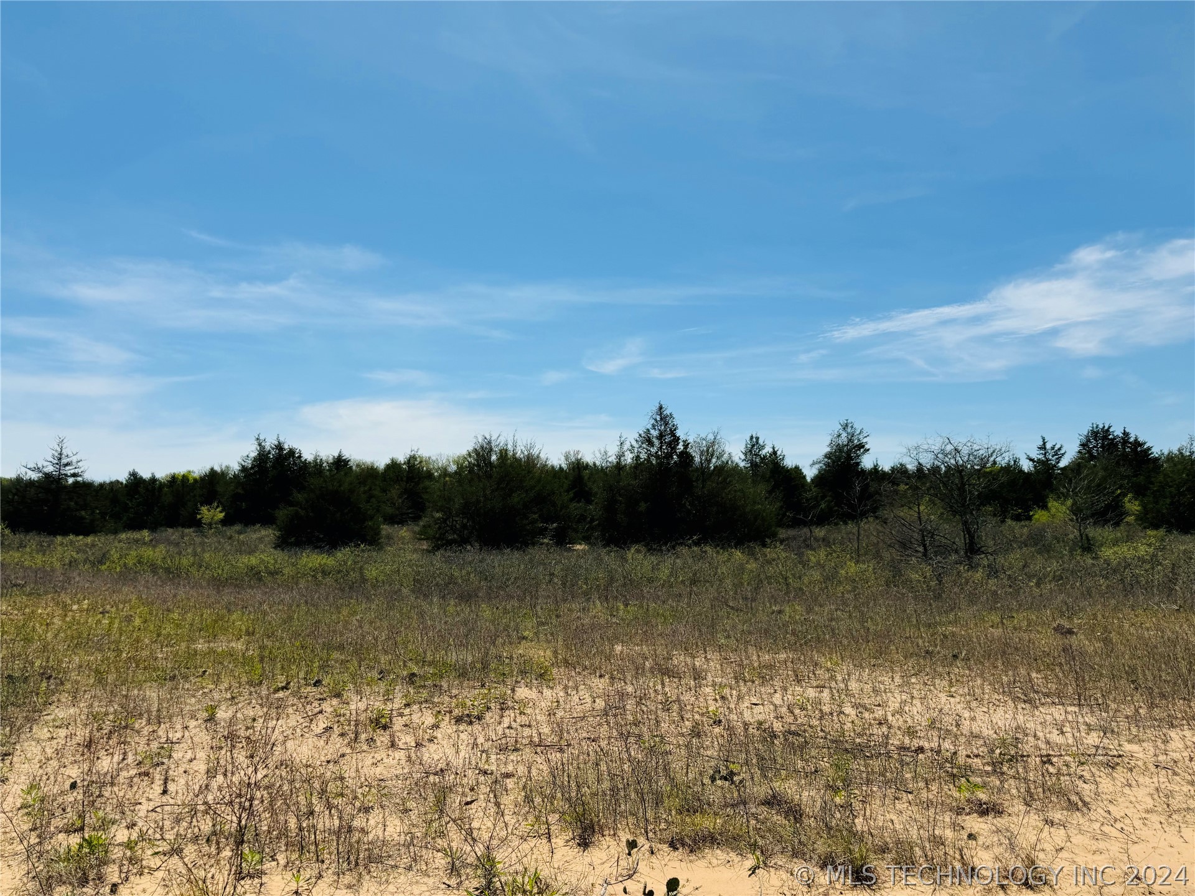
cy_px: 448
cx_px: 598
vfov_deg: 56.8
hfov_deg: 71.6
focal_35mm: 24
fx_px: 829
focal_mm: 6.86
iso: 80
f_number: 1.78
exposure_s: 1/10417
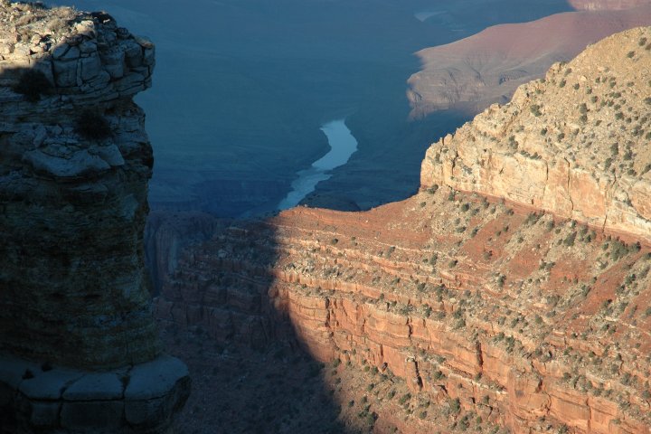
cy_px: 217
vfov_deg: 13.0
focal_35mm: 105
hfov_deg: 19.5
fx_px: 1899
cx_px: 326
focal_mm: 70
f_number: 8
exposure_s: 1/250
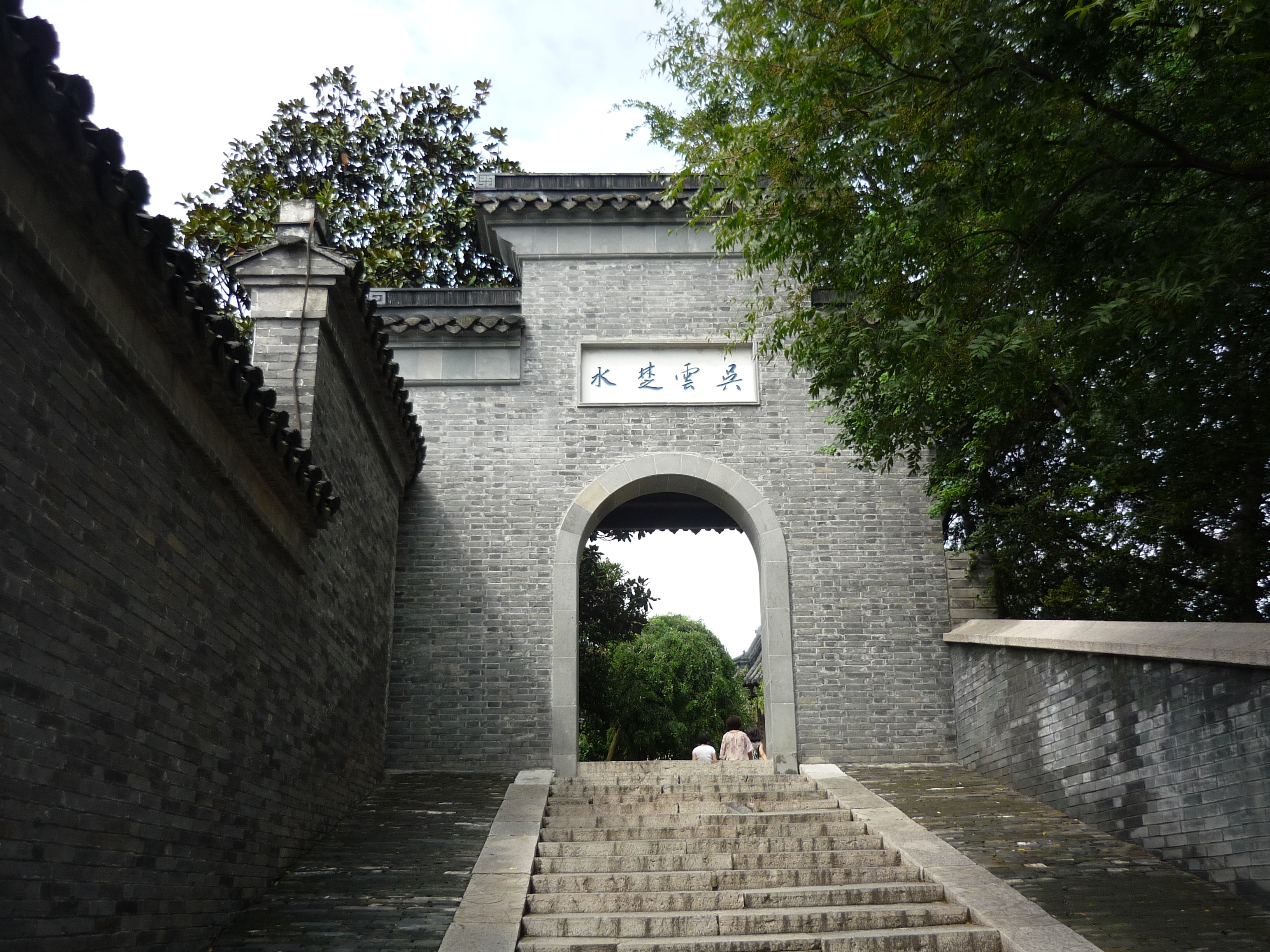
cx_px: 635
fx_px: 1211
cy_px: 476
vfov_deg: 42.9
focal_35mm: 33
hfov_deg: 55.4
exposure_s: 1/640
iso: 100
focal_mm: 5.5
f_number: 2.8
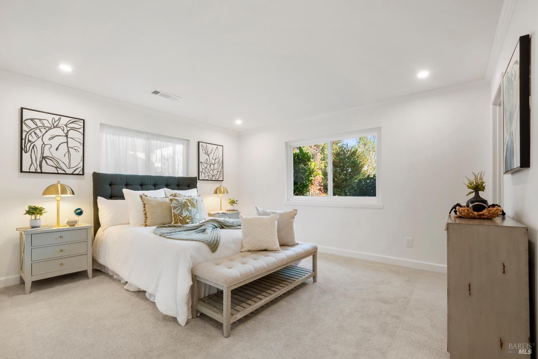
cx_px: 269
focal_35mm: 15
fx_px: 224
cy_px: 180
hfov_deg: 100.4
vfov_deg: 77.3
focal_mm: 10
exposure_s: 1/5
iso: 250
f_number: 8
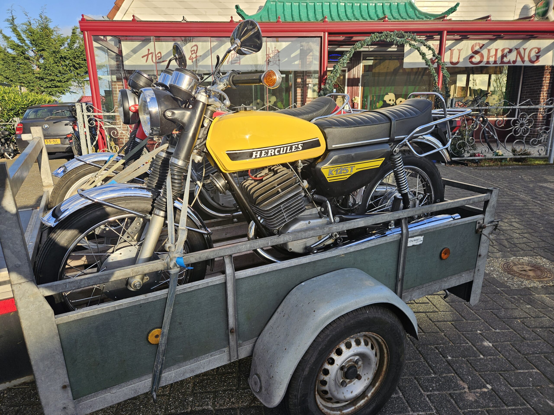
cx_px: 277
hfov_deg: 73.9
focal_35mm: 23
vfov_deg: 58.9
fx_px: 368
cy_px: 208
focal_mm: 5.4
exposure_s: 1/788
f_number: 1.8
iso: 25
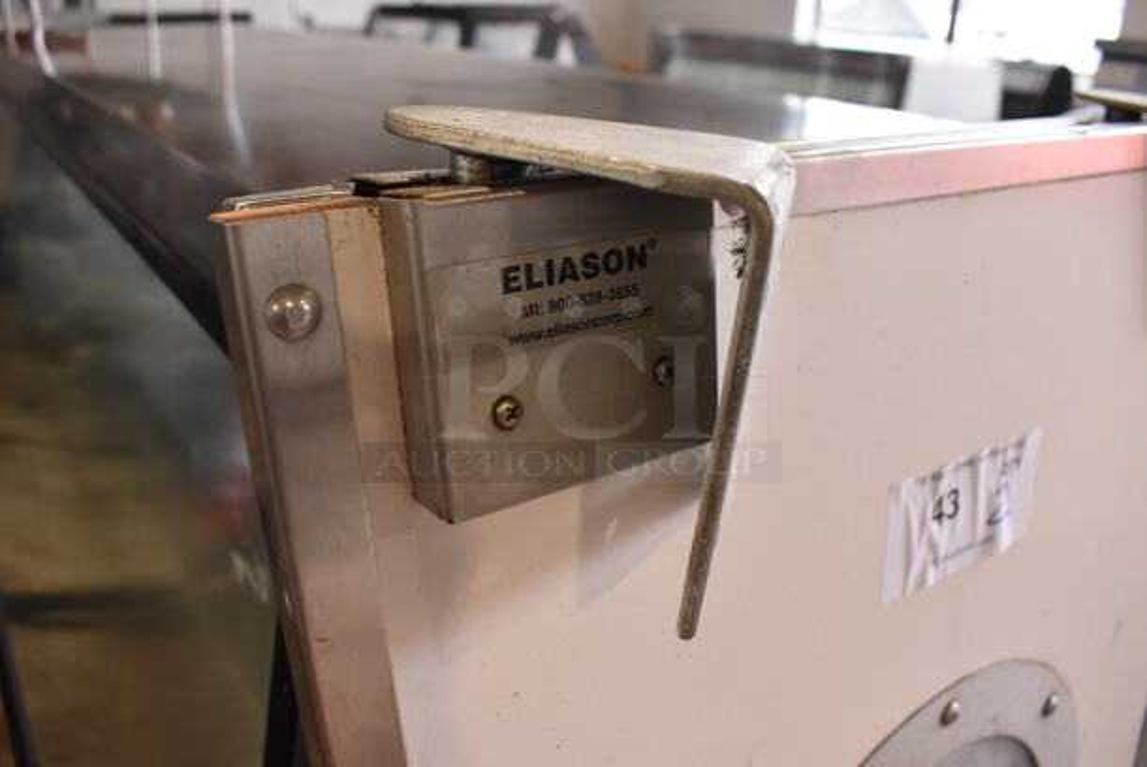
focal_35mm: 27
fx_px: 861
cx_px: 574
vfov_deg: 48.0
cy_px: 384
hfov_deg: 67.3
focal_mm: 18
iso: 800
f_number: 5.6
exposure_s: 1/60
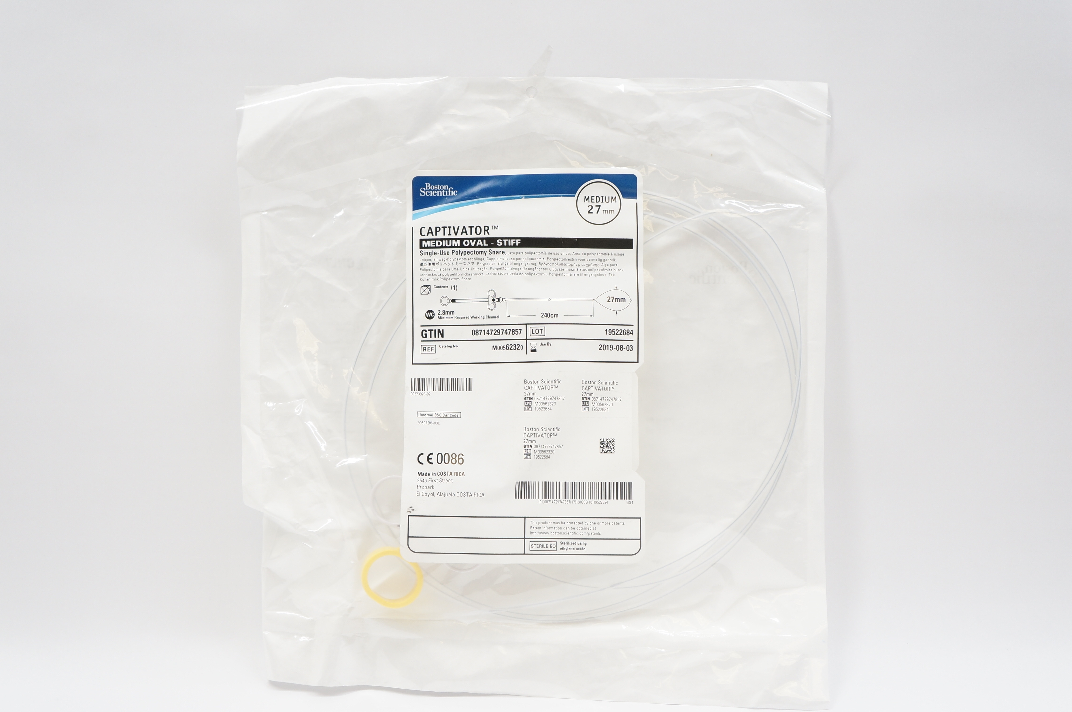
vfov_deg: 32.9
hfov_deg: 47.9
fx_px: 1206
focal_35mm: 41
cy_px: 376
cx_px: 550
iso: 400
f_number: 5
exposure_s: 1/80
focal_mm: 25
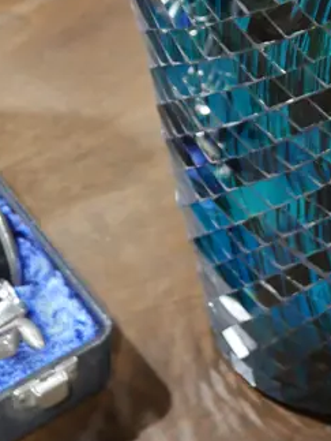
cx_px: 358
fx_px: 1451
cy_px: -113
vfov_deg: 16.4
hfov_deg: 12.8
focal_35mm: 114
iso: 1250
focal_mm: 18
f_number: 4
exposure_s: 1/60
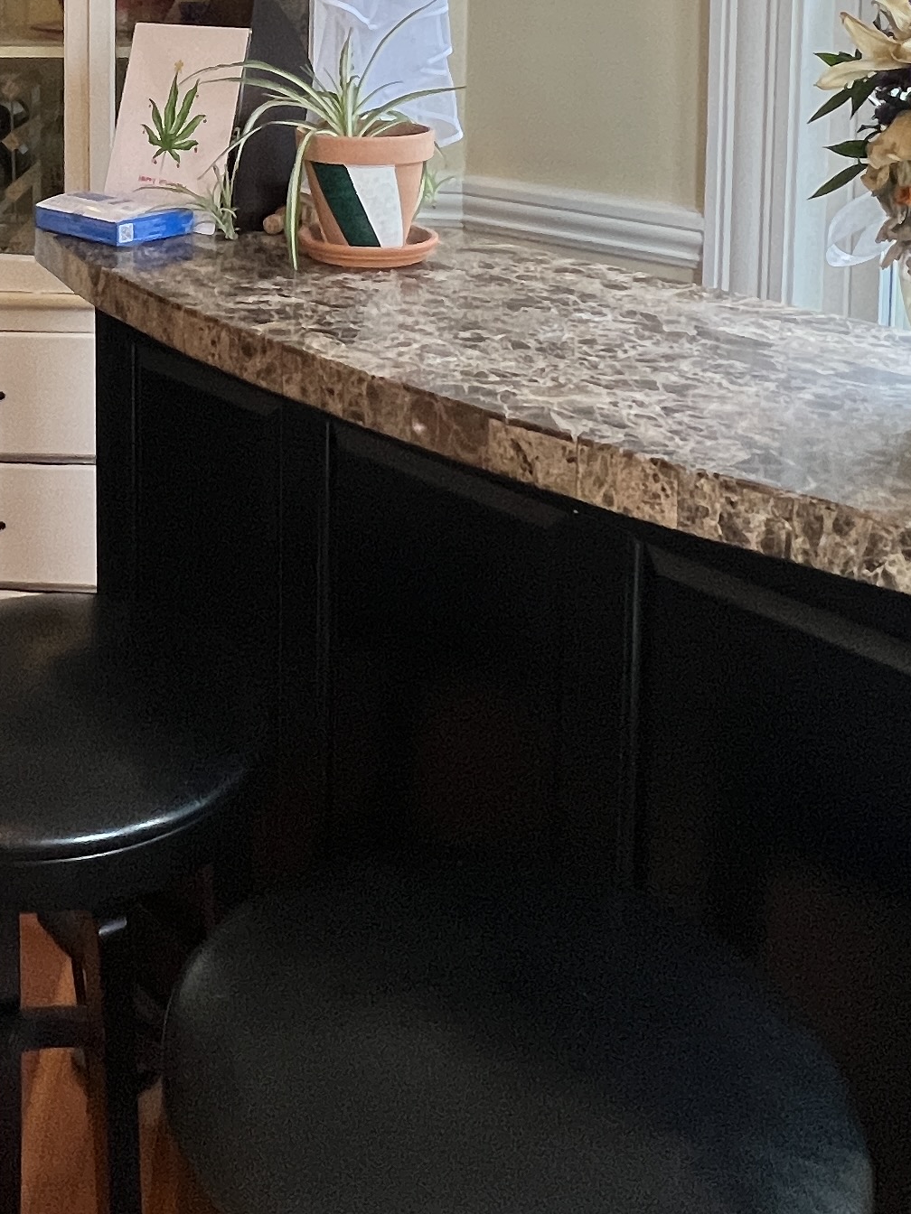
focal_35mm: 39
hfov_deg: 34.8
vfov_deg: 42.8
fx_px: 1369
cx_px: 94
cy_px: 65
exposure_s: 1/60
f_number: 1.8
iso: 250
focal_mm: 1.57
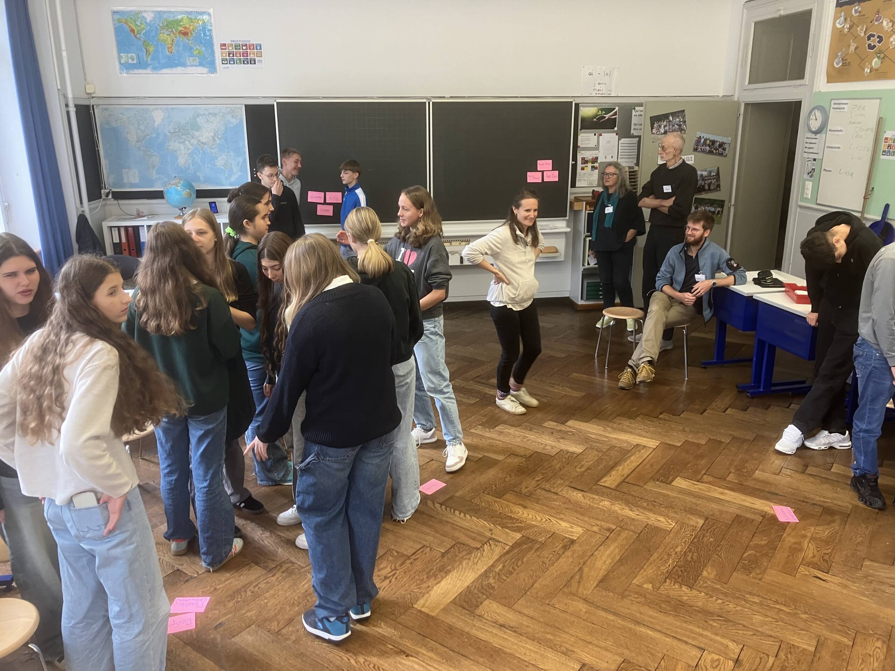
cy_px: 336
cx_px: 448
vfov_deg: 49.7
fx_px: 724
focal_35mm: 28
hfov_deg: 63.4
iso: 100
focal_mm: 3.99
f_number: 1.8
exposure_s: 1/50
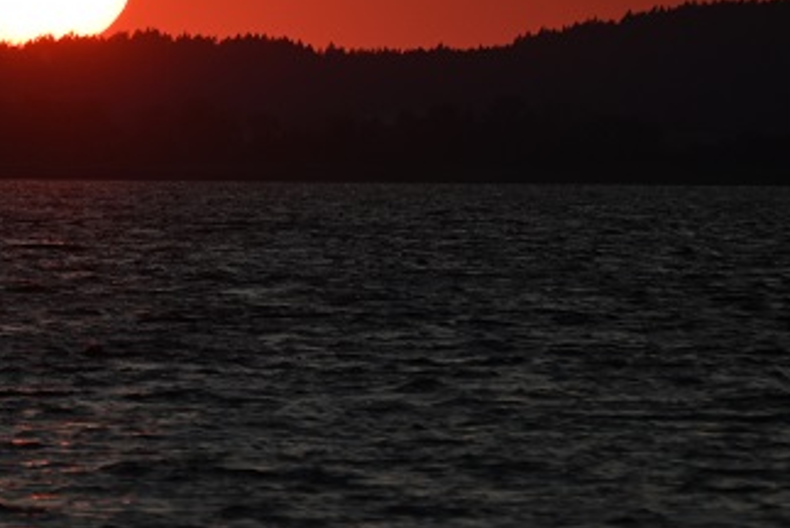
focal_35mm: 881
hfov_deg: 2.3
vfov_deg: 1.6
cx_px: -176
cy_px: 154
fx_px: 19350
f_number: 5.6
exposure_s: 1/1000
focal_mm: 300
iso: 200
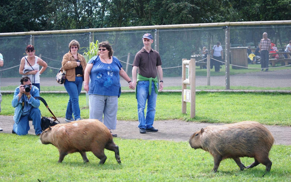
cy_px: 92
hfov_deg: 19.3
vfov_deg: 12.1
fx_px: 857
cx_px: 146
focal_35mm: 108
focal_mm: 70
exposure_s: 1/400
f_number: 5
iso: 200
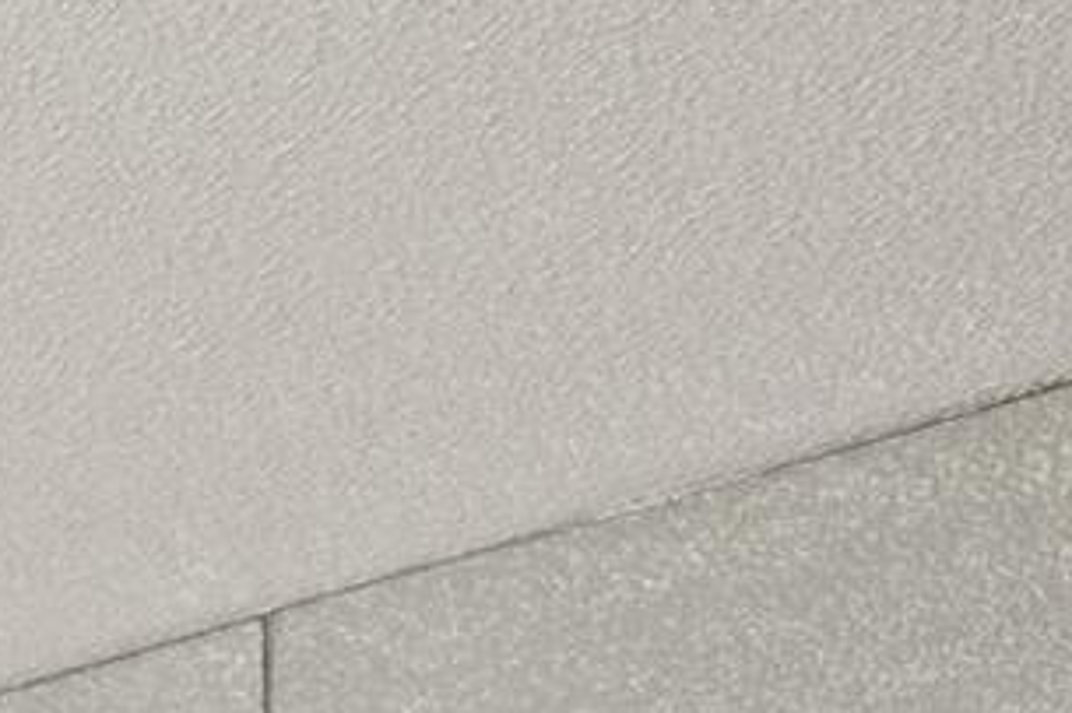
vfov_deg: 14.5
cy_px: 1696
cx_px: -1258
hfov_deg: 17.3
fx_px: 1875
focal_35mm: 63
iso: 125
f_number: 9
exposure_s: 1/4
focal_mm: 12
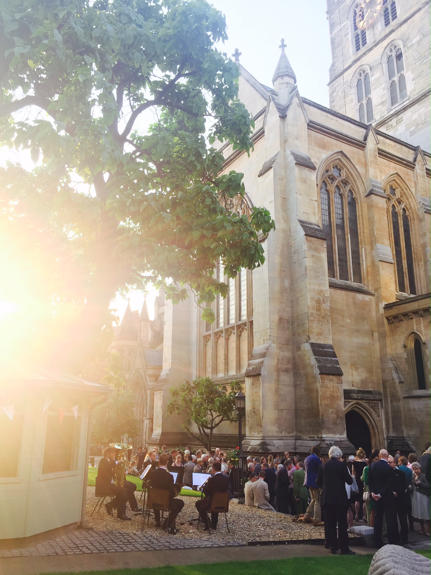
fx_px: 481
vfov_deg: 61.7
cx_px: 216
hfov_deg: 48.2
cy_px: 288
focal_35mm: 29
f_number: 2.2
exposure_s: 1/210
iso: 32
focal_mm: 4.15
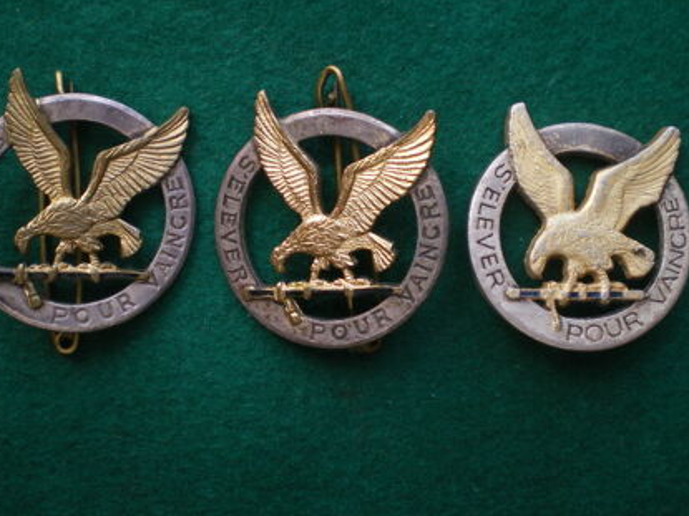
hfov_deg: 42.9
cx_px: 320
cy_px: 270
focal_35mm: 44
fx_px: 876
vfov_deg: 32.9
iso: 80
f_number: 3.1
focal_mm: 6.3
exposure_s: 1/50
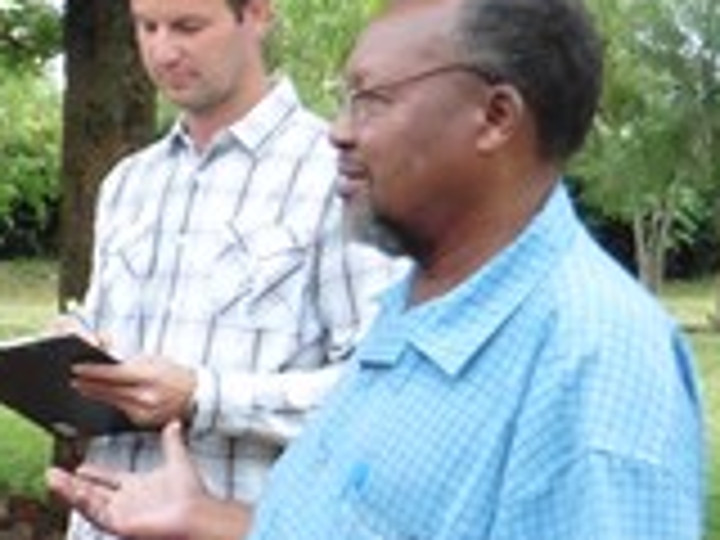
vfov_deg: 14.7
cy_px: 392
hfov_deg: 18.9
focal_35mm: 100
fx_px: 2080
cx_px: -63
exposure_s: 1/320
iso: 500
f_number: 3.3
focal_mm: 4.4
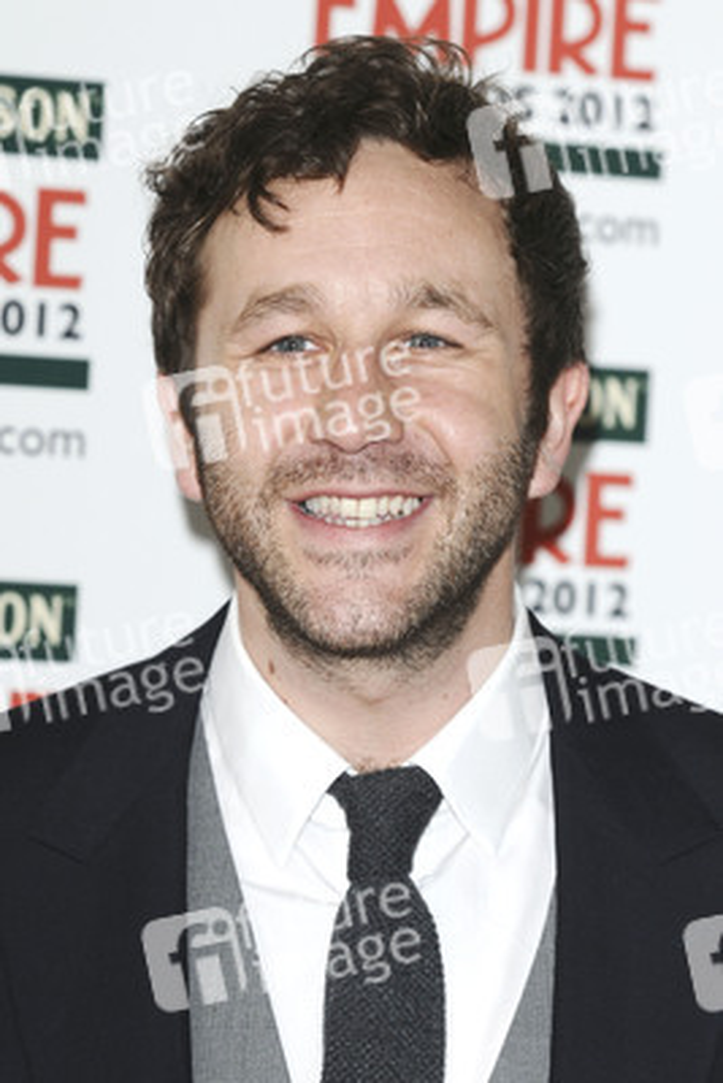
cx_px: 362
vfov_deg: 10.5
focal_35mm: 195
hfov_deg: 7.0
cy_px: 542
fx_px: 5869
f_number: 4.5
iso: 200
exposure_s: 1/200
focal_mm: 130
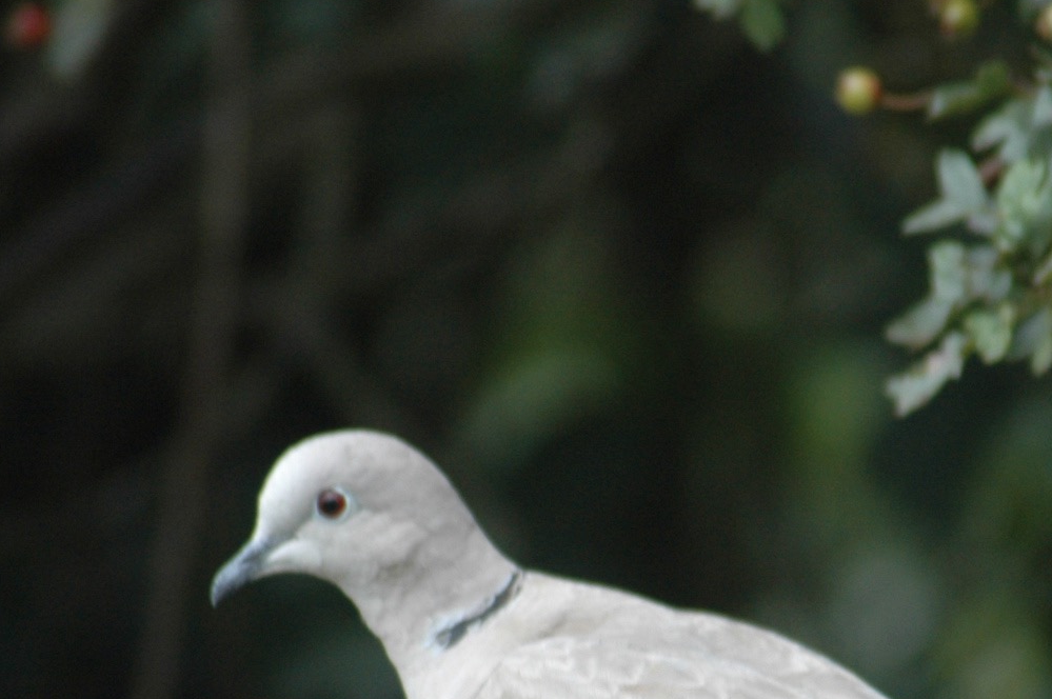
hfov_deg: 2.0
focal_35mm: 1009
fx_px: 29456
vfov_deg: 1.4
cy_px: 752
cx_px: 707
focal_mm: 300
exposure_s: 1/160
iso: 400
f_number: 5.6
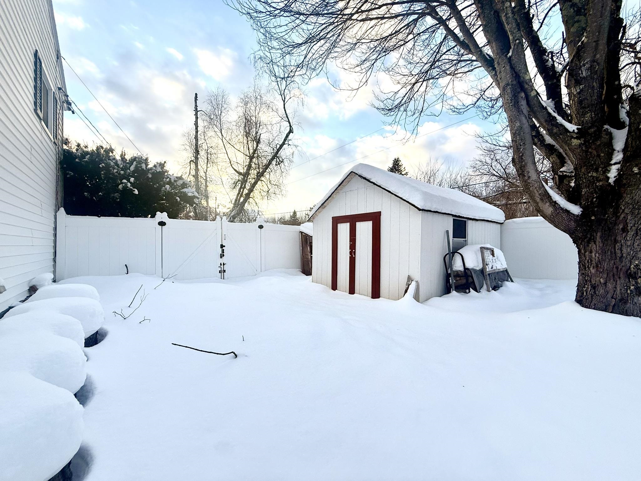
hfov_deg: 102.1
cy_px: 240
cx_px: 320
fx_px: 259
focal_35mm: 14
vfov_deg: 85.7
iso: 64
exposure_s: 1/1572
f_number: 2.2
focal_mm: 2.22
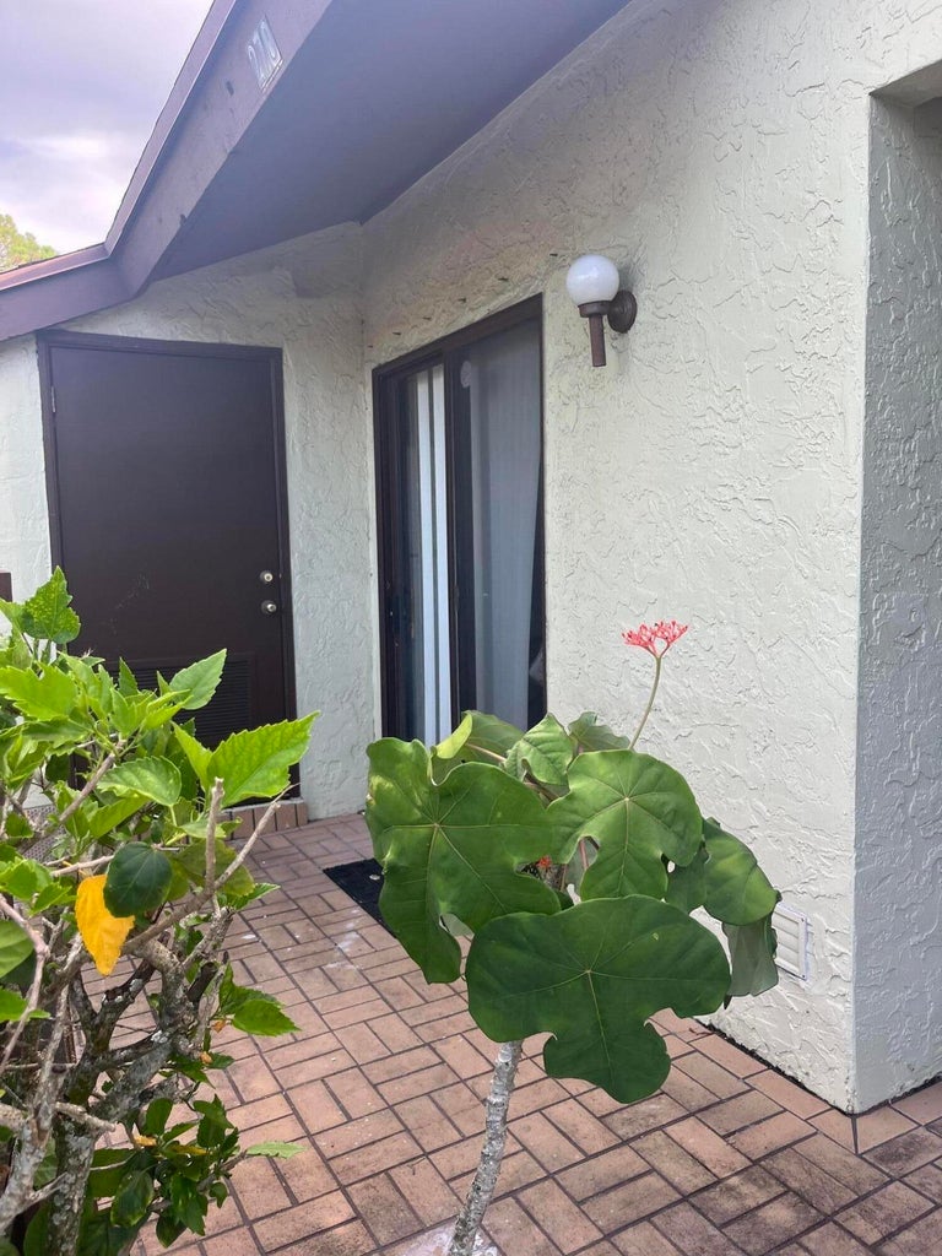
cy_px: 628
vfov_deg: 67.3
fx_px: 943
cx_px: 471
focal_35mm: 26
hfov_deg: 53.1
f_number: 1.6
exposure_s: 1/269
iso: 40
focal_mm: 5.1
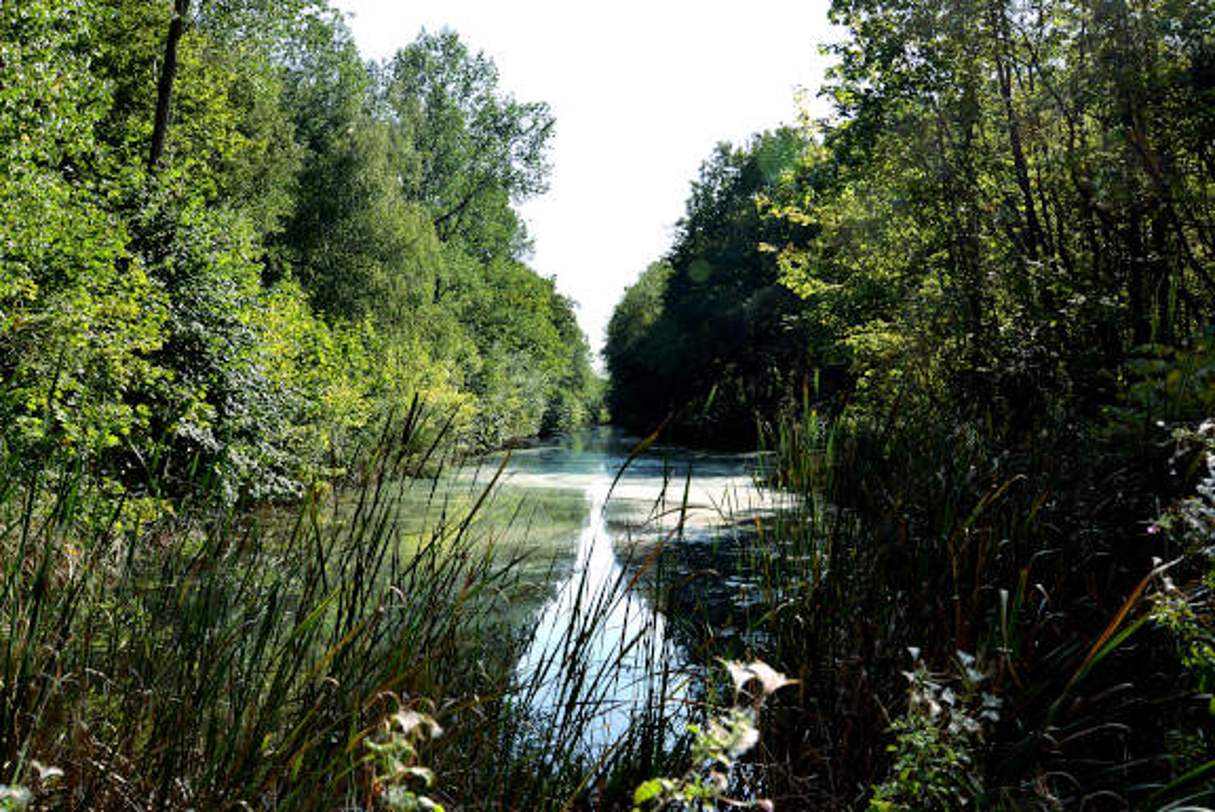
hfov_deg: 58.7
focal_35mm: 32
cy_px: 406
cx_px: 608
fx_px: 1081
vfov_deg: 41.2
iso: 640
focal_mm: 32
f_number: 11
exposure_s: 1/500
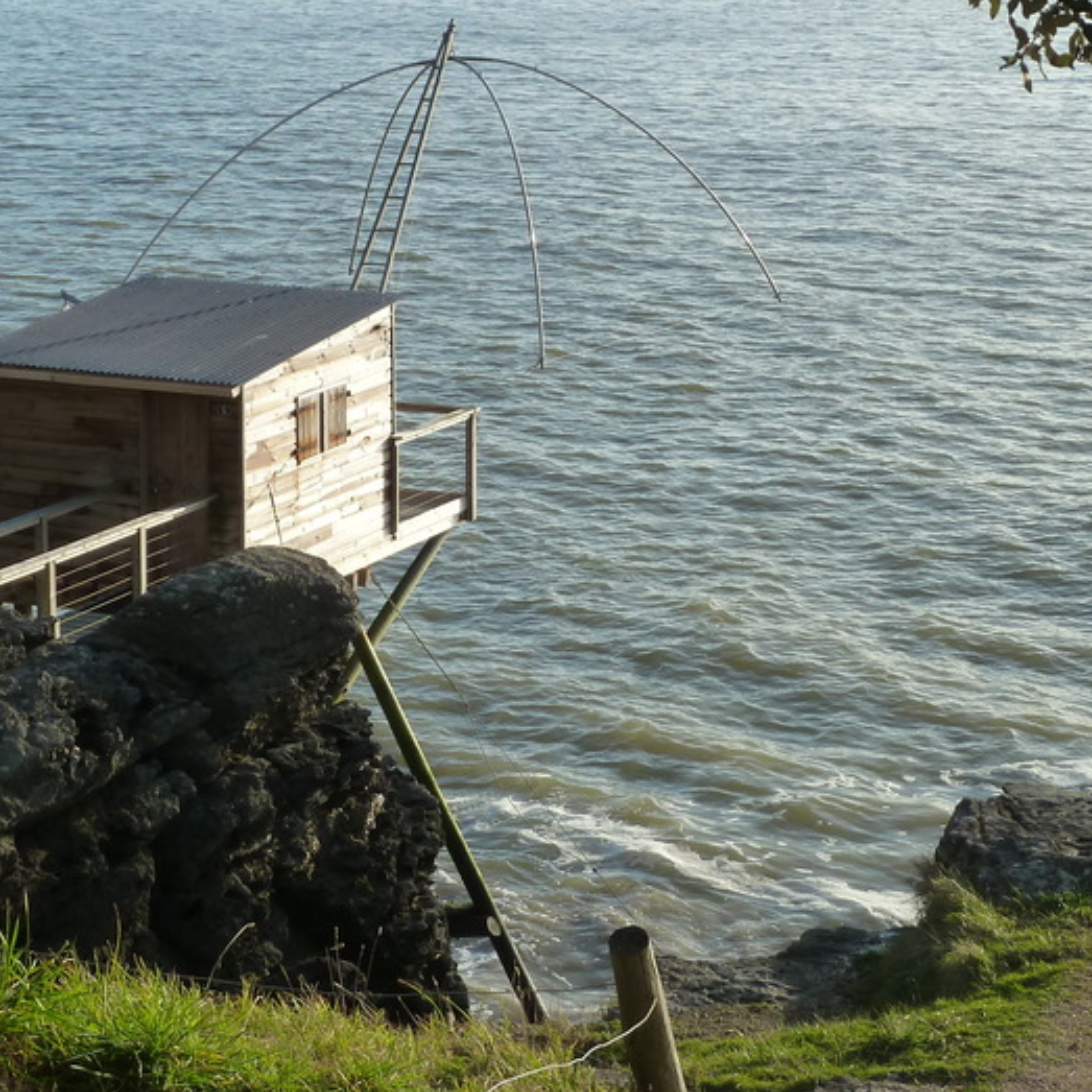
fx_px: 2962
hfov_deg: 20.9
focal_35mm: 83
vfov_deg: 20.8
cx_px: 539
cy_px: 313
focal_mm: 7.9
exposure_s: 1/400
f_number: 4.5
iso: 125
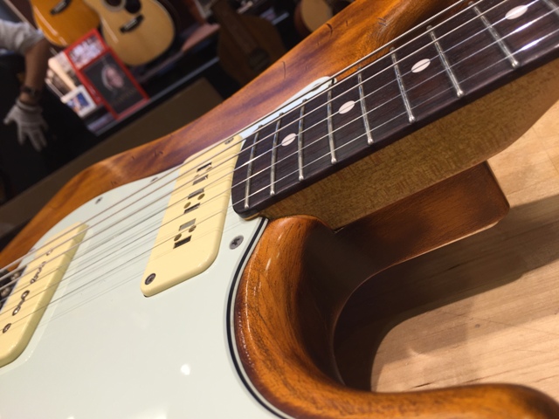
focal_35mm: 29
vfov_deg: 48.2
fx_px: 468
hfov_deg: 61.7
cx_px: 280
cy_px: 210
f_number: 2.2
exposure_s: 1/120
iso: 32
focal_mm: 4.15
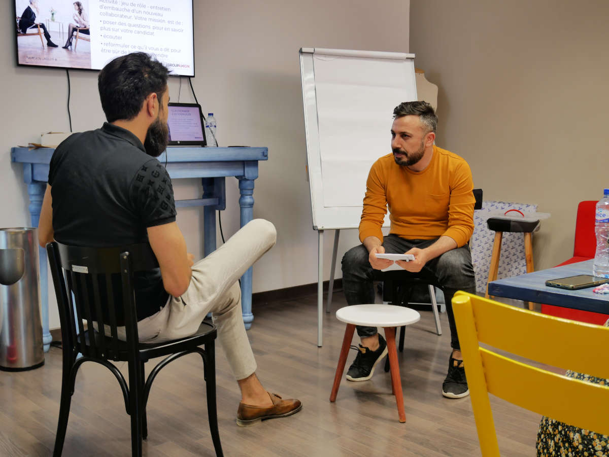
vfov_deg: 36.0
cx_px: 304
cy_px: 228
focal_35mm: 40
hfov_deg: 46.8
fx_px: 704
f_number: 4.6
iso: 800
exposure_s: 1/10
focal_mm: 20
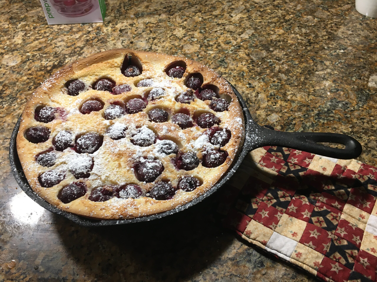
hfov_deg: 61.7
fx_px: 316
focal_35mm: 29
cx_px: 188
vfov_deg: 48.2
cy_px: 141
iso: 50
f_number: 2.2
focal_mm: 4.15
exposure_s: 1/30
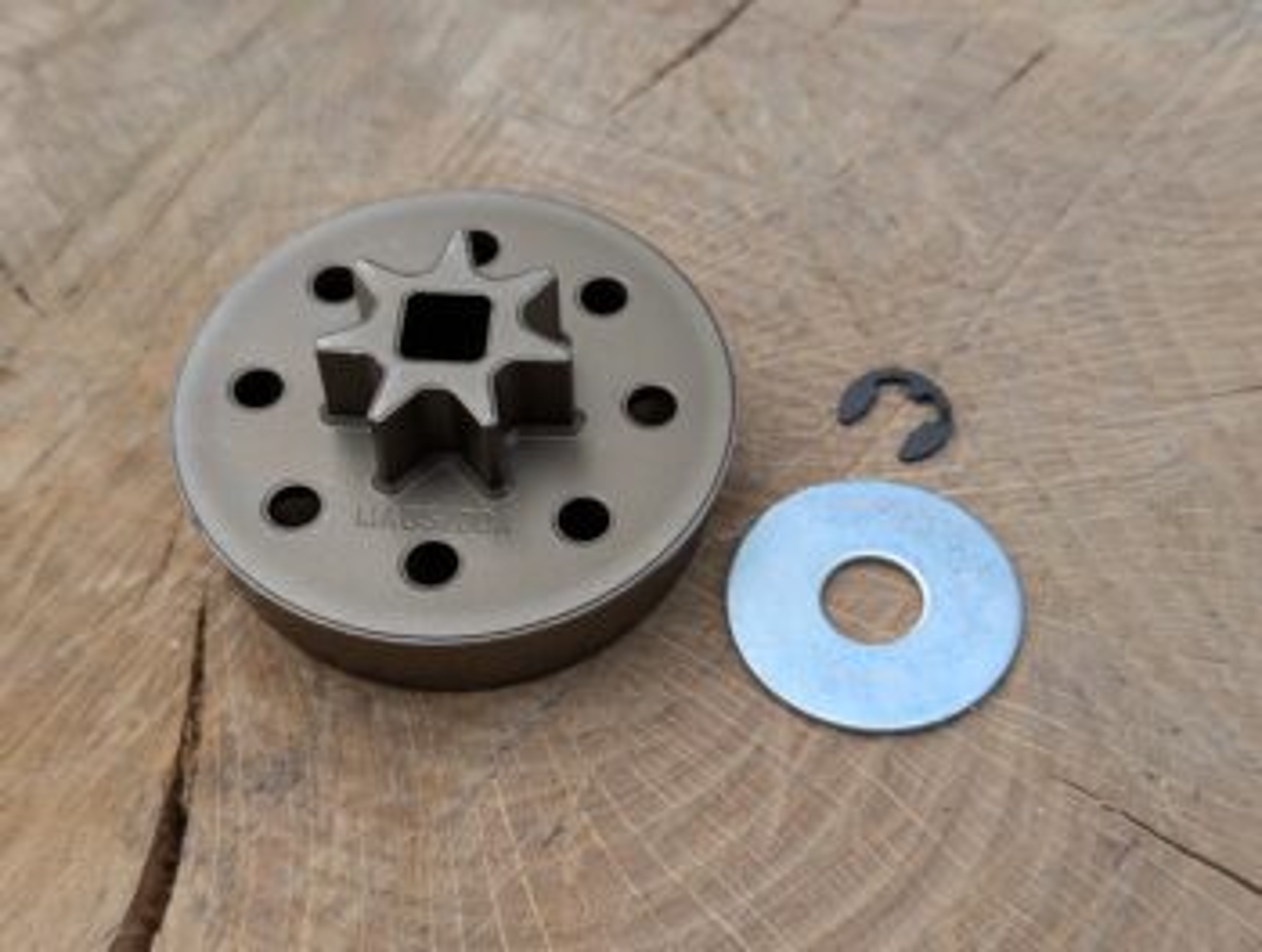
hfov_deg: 38.8
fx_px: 1790
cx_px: 631
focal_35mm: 49
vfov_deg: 29.8
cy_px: 476
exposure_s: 1/864
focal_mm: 6.9
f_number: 1.68
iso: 22
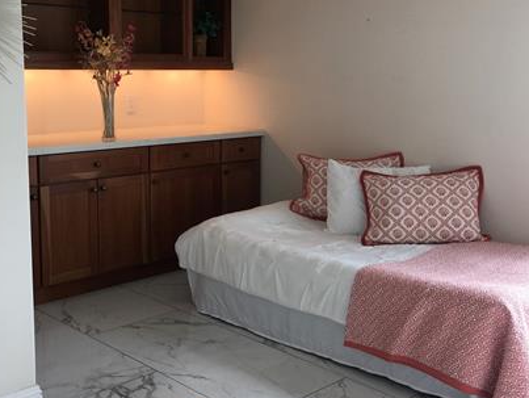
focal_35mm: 46
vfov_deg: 31.5
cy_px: 179
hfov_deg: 41.2
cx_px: 238
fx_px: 704
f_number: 2.2
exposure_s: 1/120
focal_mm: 4.15
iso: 40
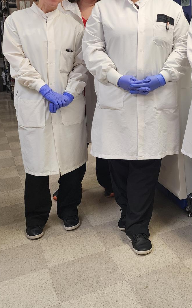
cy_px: 119
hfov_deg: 27.7
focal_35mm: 44
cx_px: 186
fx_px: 368
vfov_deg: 45.0
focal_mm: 6.4
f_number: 1.8
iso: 160
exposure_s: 1/120
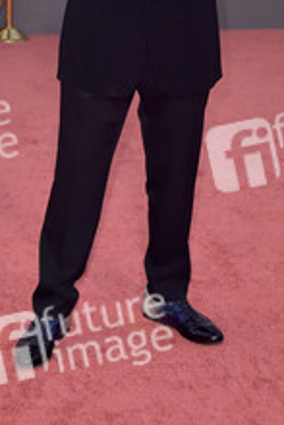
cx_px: 130
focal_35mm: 82
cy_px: 50
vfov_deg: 24.1
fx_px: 969
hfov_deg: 16.7
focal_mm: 45
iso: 800
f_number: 7.1
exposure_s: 1/250
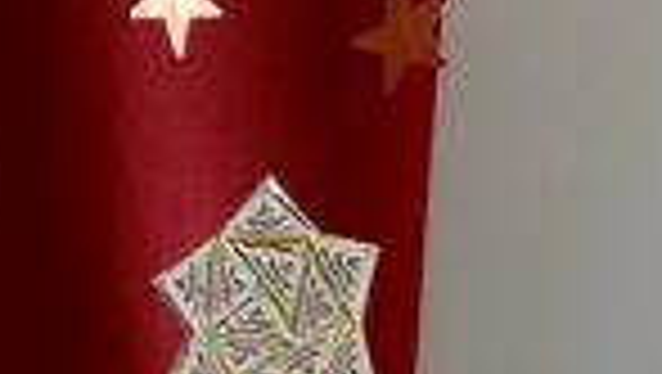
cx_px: 16
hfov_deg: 23.0
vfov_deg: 12.1
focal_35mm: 89
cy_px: 748
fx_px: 1564
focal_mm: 6.86
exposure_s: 1/100
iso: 80
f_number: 1.78
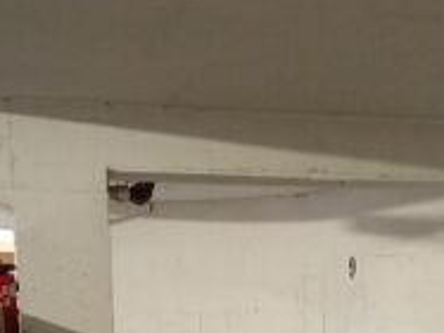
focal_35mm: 72
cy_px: 400
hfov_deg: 26.9
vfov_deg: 19.3
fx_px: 923
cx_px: 299
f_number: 2
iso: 1600
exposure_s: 1/16.7
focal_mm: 2.78
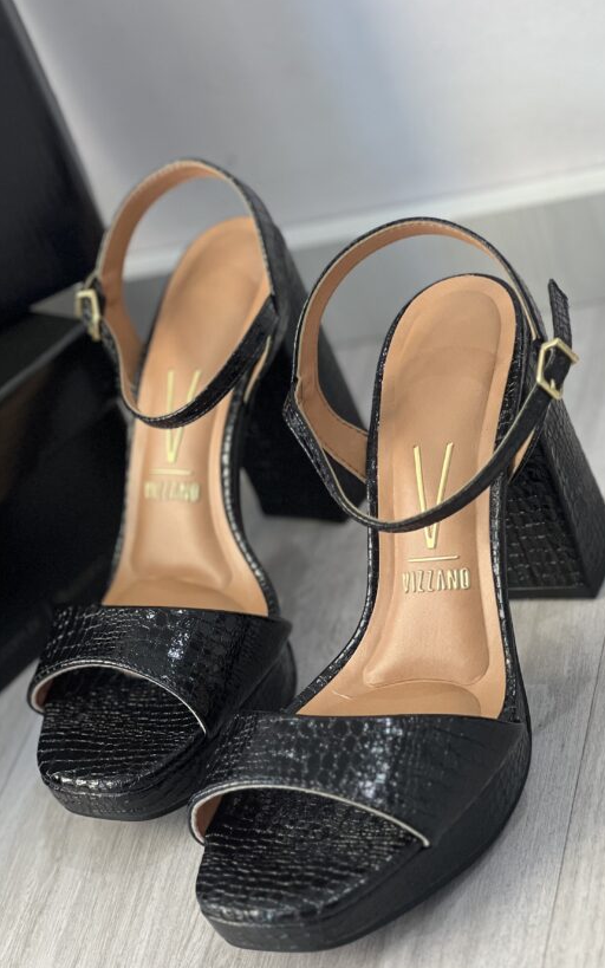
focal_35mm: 93
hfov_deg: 14.1
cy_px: 508
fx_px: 2453
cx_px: 298
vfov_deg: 22.3
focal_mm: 9
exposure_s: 1/120
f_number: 2.8
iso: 200
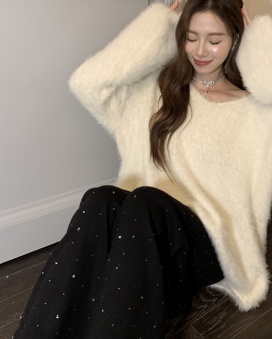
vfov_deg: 49.6
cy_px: 118
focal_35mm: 36
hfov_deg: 40.9
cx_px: 169
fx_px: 362
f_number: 1.8
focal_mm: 4.25
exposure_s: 1/33
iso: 400
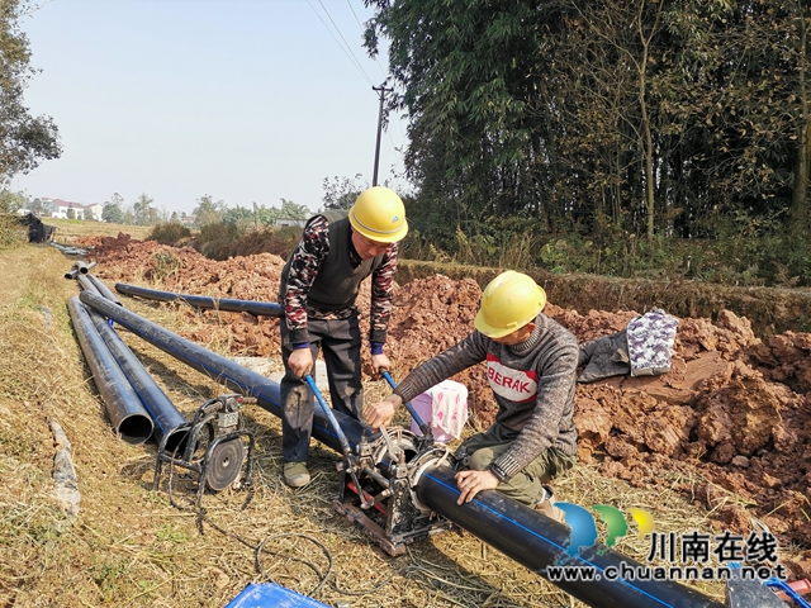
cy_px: 304
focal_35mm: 26
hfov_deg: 67.3
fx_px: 609
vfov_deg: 53.1
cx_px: 406
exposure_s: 1/756
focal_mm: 4.75
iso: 50
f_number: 1.8
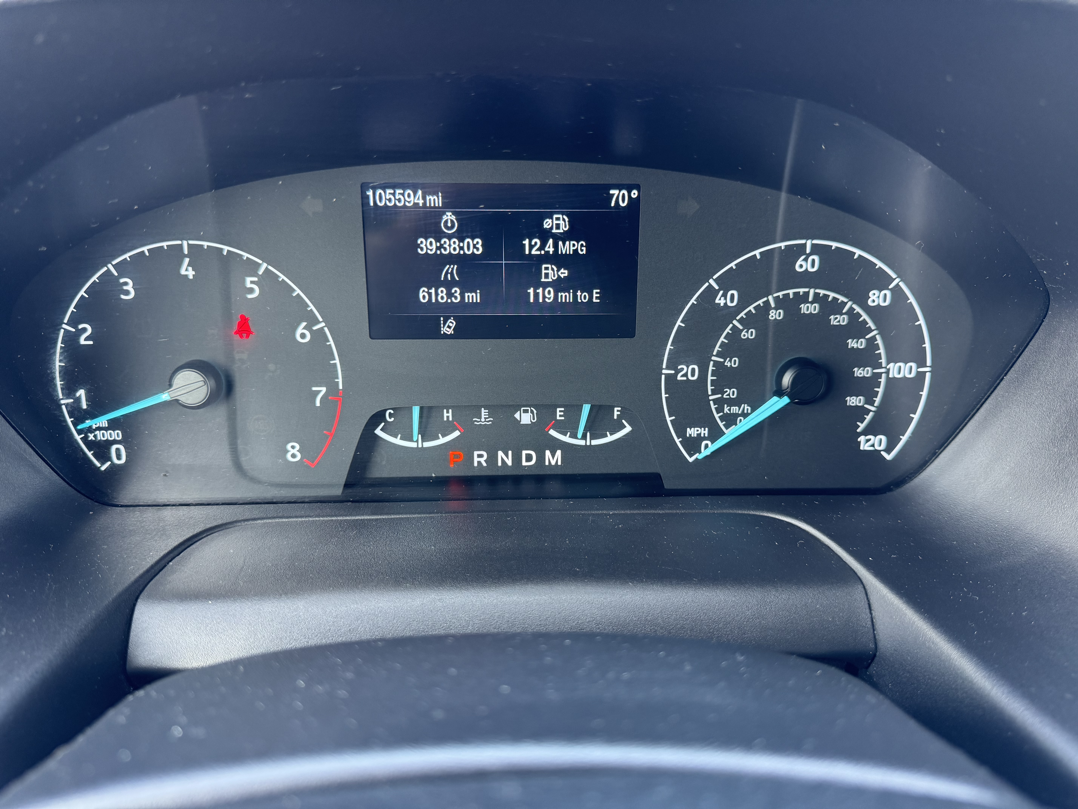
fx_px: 747
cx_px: 539
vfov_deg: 56.8
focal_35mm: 24
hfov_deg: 71.6
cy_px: 404
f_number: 1.78
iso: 200
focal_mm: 6.76
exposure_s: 1/63
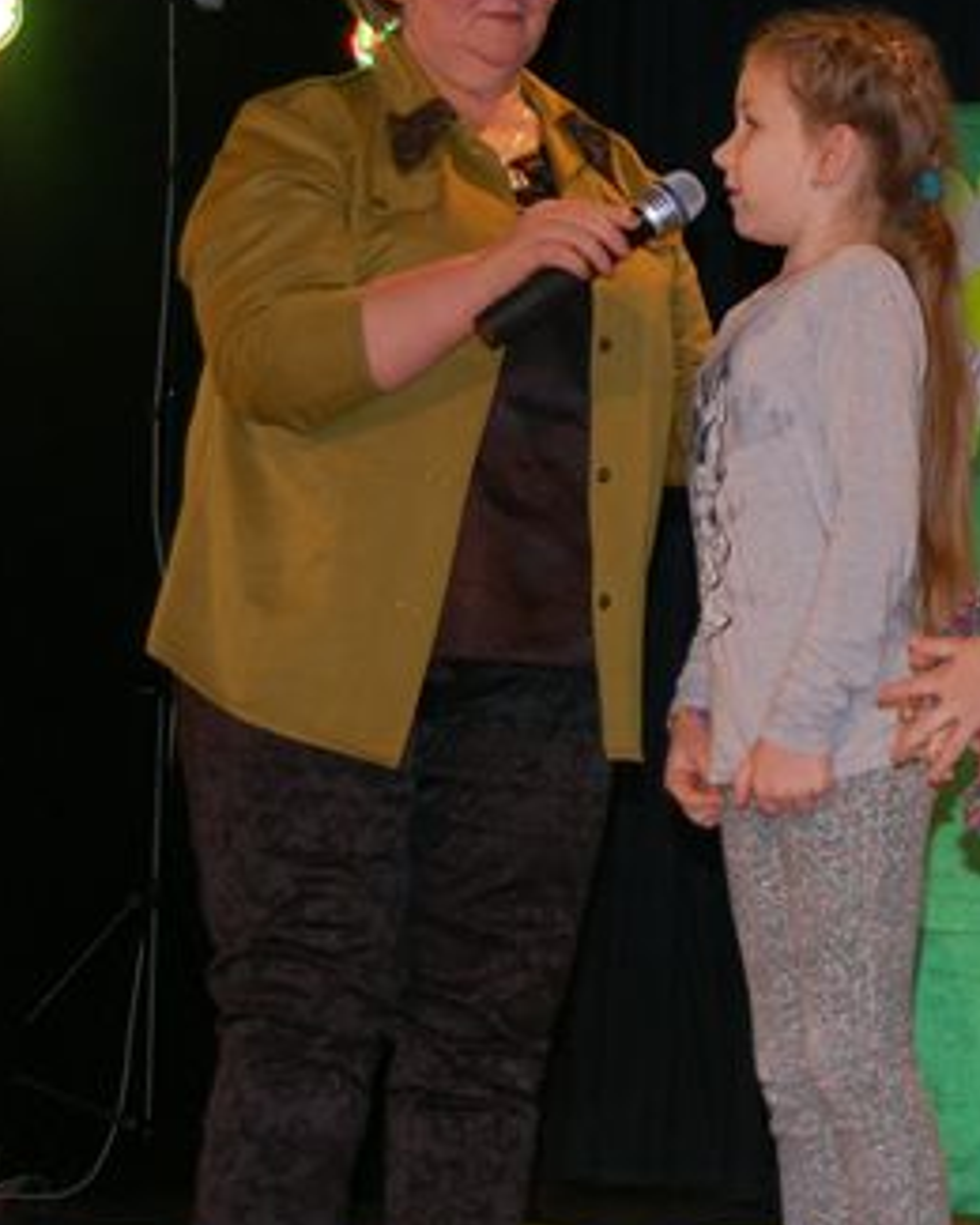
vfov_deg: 18.6
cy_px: 398
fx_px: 3734
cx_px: 1112
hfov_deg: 14.6
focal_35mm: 103
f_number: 4.5
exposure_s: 1/60
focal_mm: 34
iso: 400
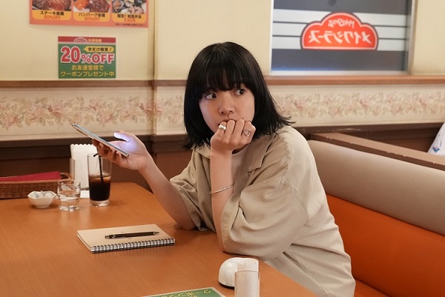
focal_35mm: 49
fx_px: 606
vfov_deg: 27.6
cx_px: 222
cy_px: 148
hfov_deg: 40.3
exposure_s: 1/125
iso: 16000
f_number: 7.1
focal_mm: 49
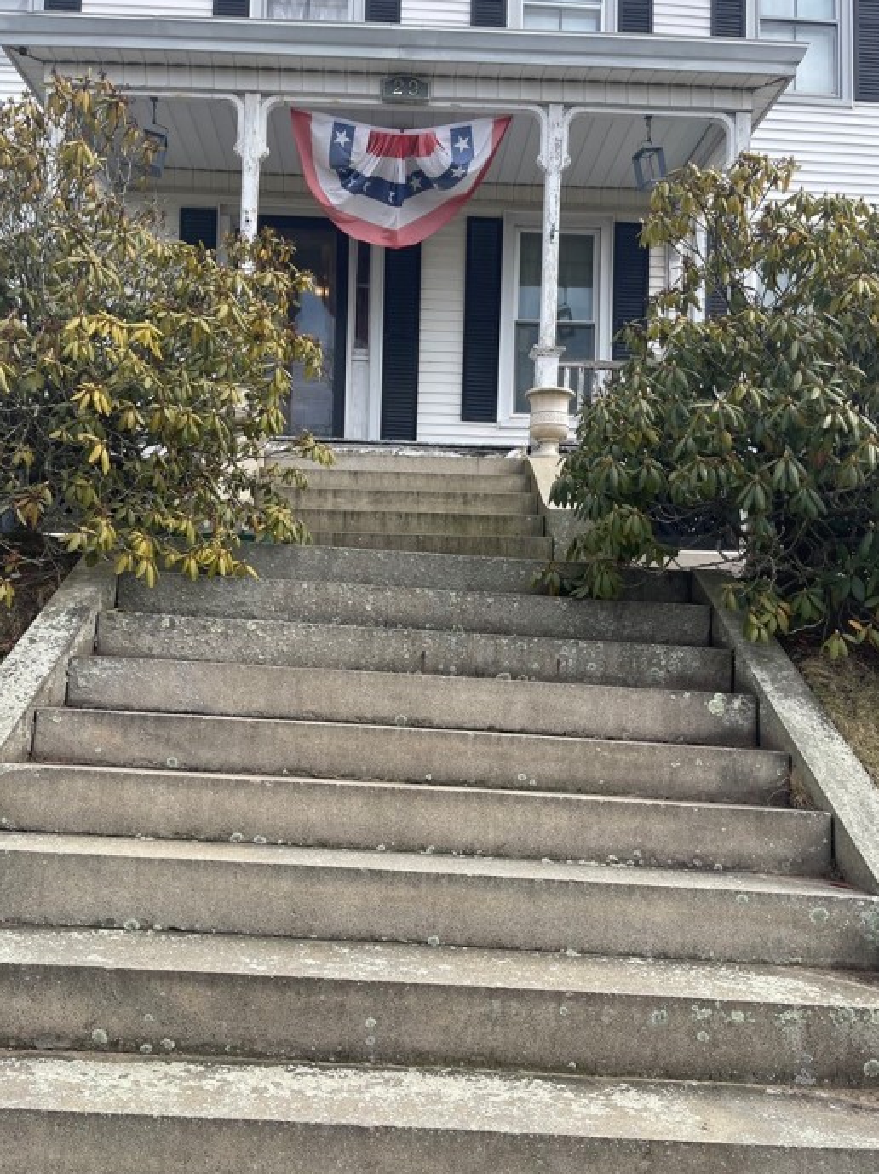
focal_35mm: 29
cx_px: 422
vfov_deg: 61.7
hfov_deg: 48.2
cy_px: 615
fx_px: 983
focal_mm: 5.1
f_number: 1.6
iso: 32
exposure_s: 1/1912
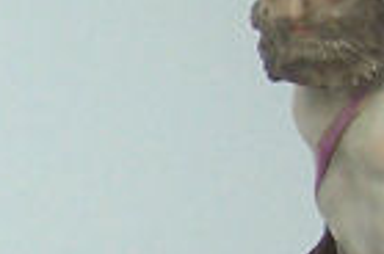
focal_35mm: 292
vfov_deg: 4.7
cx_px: -166
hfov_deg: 7.0
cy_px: 351
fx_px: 3108
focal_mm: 6.3
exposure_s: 1/125
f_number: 2.8
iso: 80
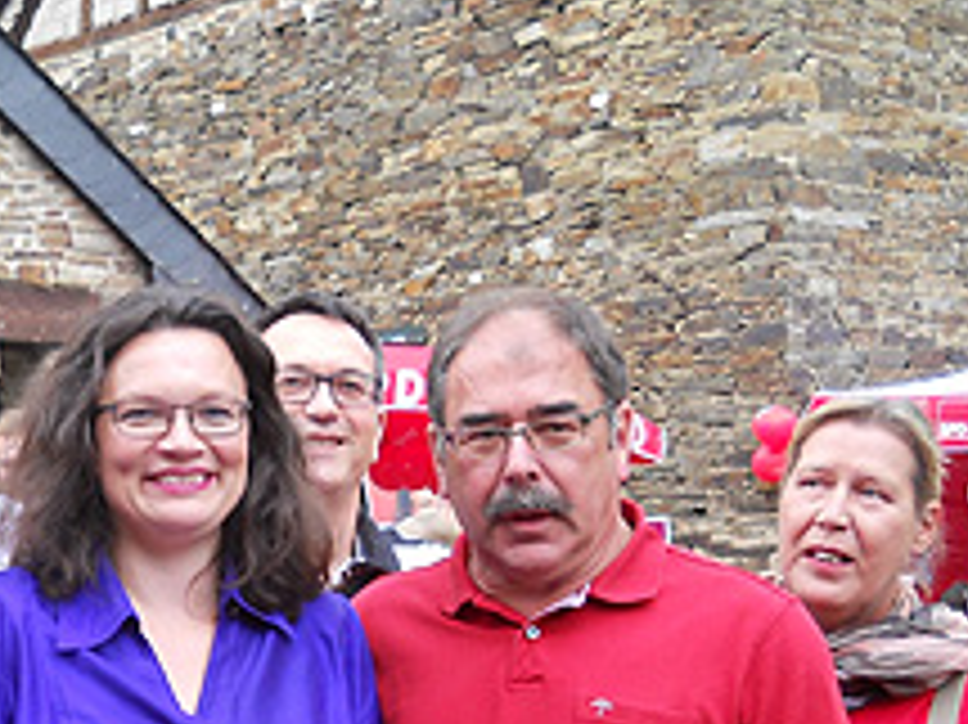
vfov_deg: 16.8
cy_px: 715
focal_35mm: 86
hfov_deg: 22.2
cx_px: 86
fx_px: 2404
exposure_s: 1/50
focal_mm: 6.72
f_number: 3.1
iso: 80
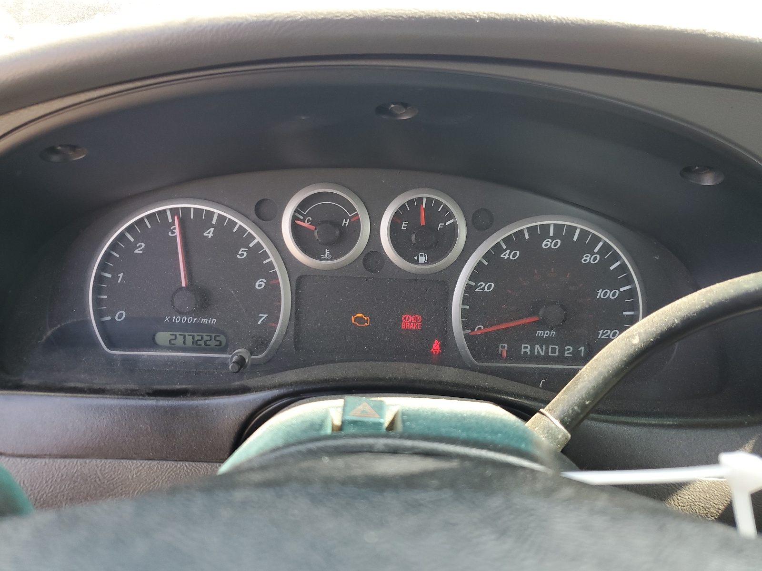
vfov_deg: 53.1
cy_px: 286
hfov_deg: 67.3
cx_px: 381
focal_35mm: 26
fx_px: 572
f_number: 1.5
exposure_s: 1/120
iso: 60
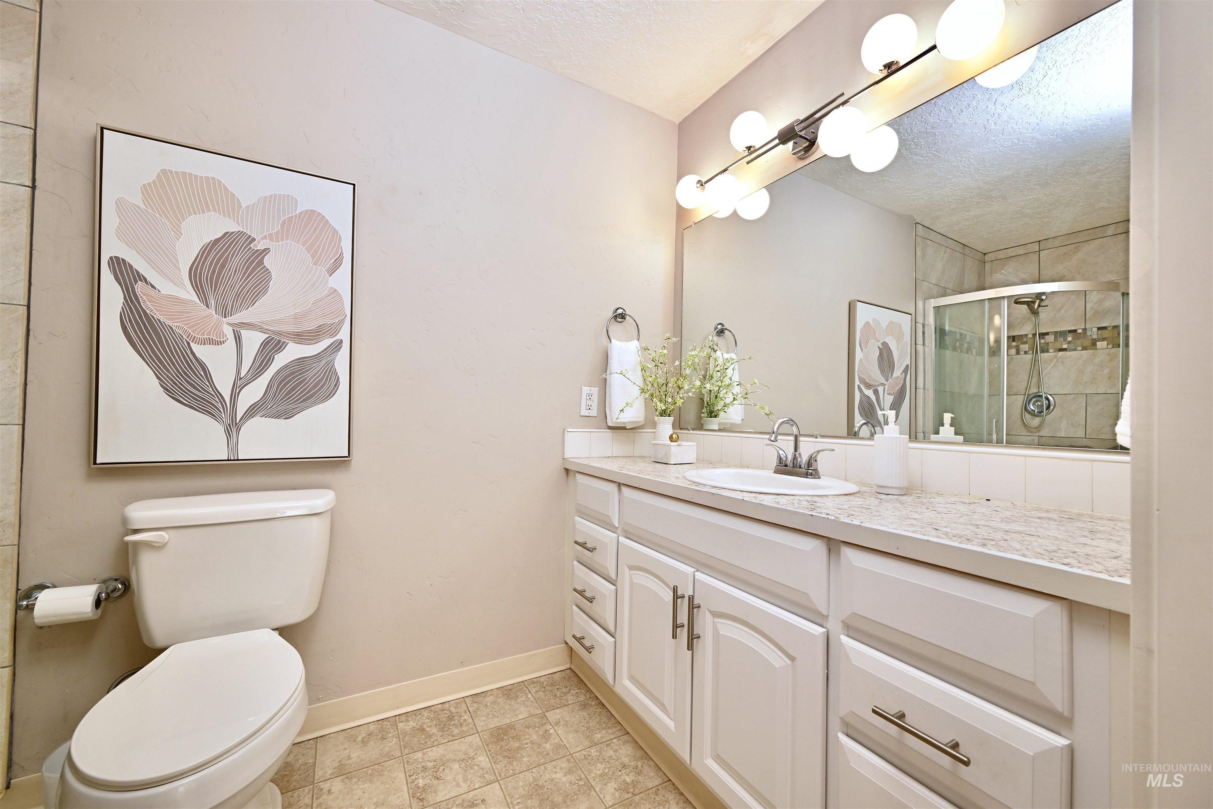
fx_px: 472
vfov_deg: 81.2
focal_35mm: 14
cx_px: 606
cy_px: 404
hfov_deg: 104.3
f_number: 8
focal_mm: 14
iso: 400
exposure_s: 1/60
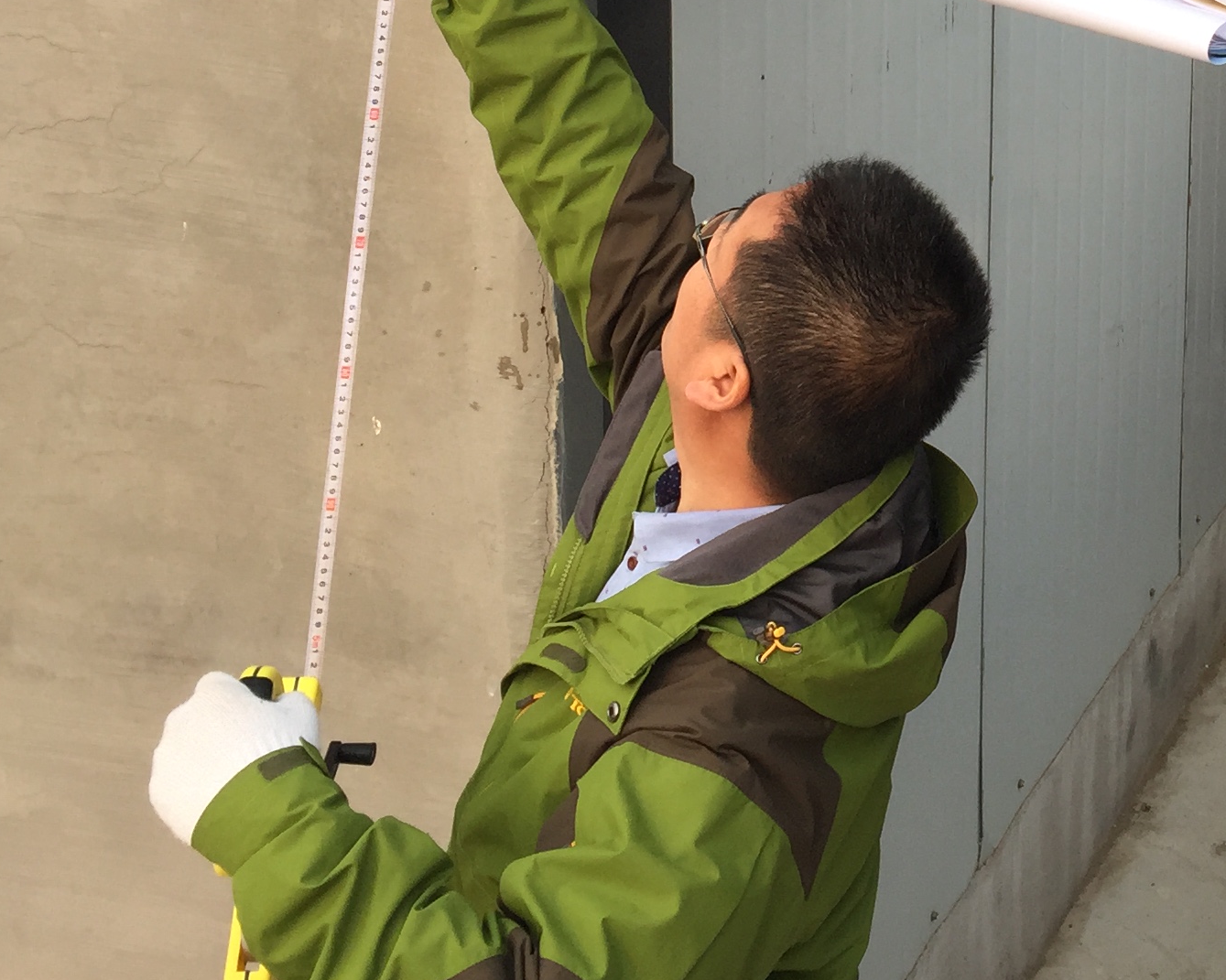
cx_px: 1226
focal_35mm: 69
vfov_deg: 21.3
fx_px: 2503
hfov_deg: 26.1
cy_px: -20
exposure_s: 1/618
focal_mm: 4.15
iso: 32
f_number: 2.2
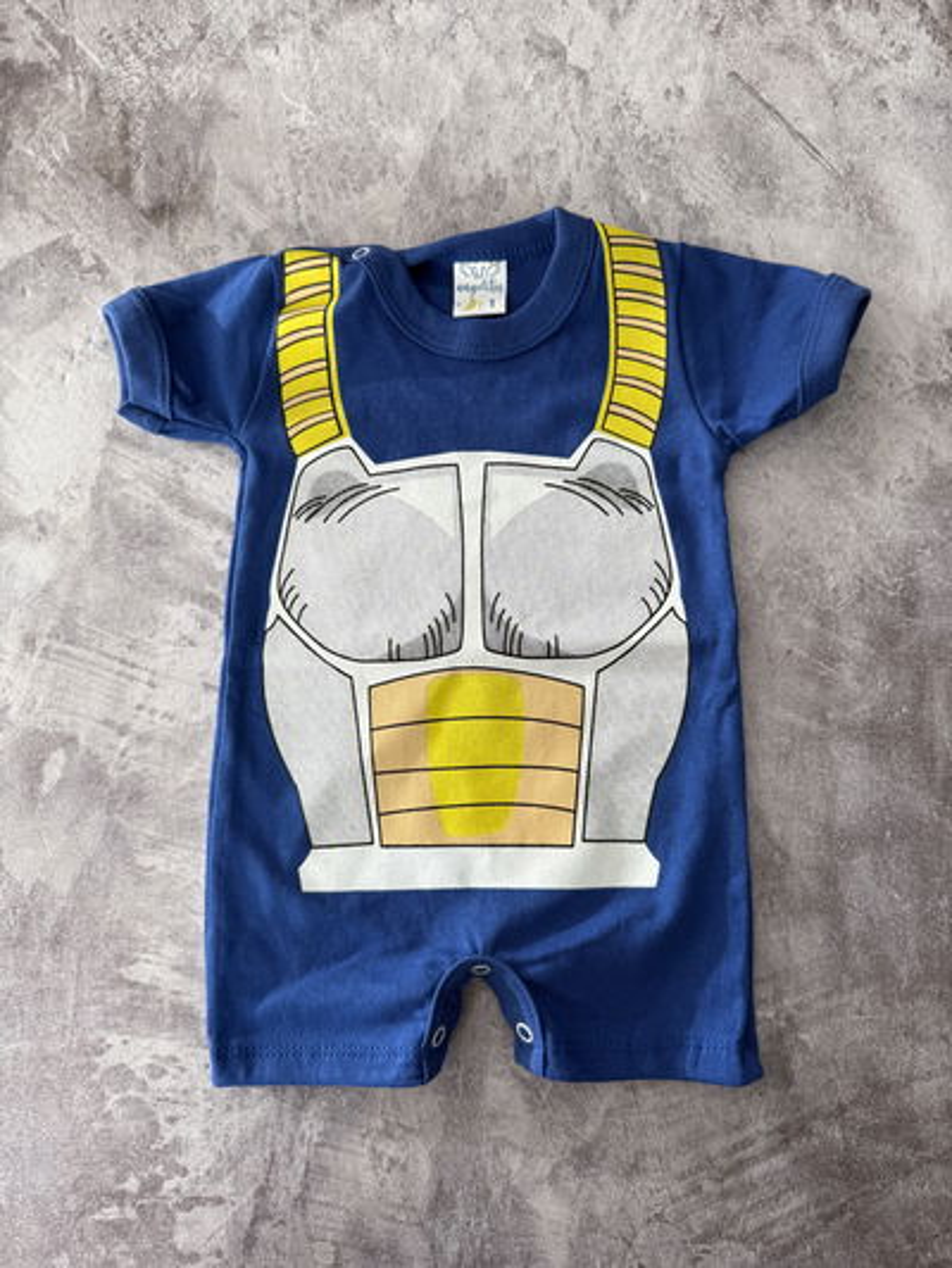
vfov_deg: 71.6
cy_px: 634
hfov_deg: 56.8
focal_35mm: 24
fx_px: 880
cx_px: 476
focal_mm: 6.76
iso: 64
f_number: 1.78
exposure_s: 1/253
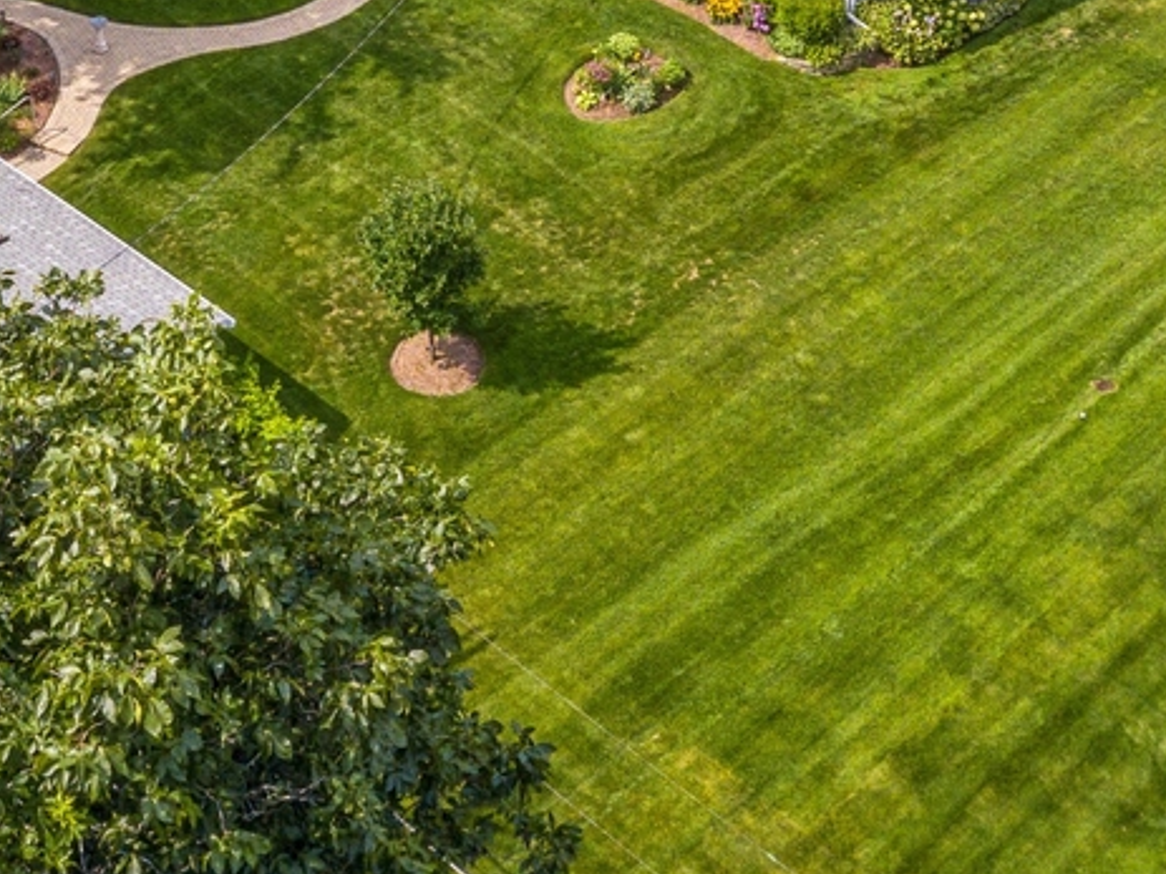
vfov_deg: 17.2
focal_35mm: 81
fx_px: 2728
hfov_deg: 24.0
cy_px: -239
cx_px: 419
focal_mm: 4.73
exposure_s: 1/1600
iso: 100
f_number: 2.2
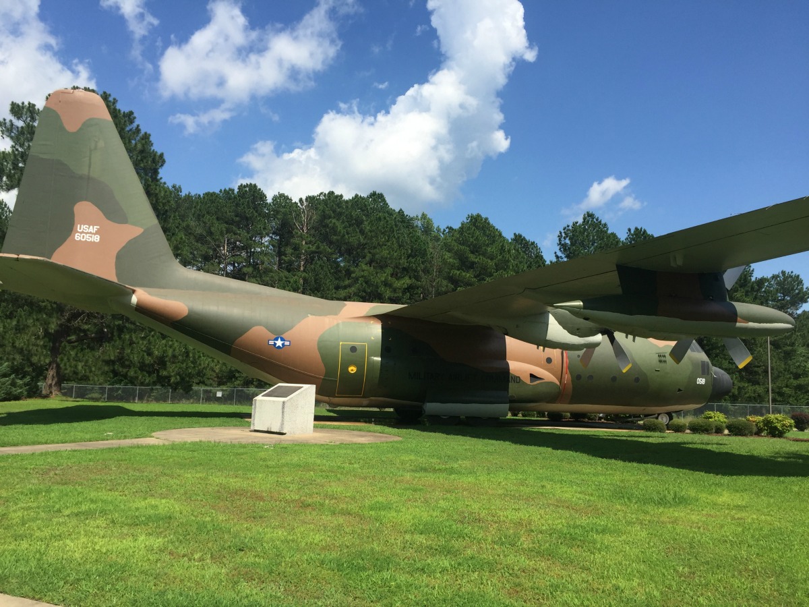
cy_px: 304
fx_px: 678
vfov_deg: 48.2
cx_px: 404
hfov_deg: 61.7
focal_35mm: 29
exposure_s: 1/1883
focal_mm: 4.15
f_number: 2.2
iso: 32
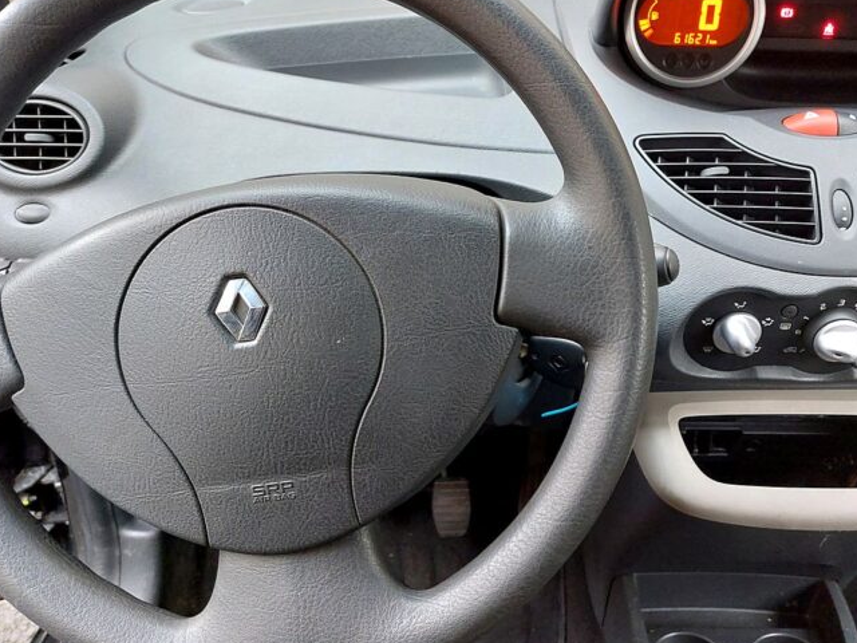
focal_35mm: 30
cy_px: 323
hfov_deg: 59.8
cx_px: 477
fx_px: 743
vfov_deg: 46.8
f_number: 1.8
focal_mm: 5.23
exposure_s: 1/33
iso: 400
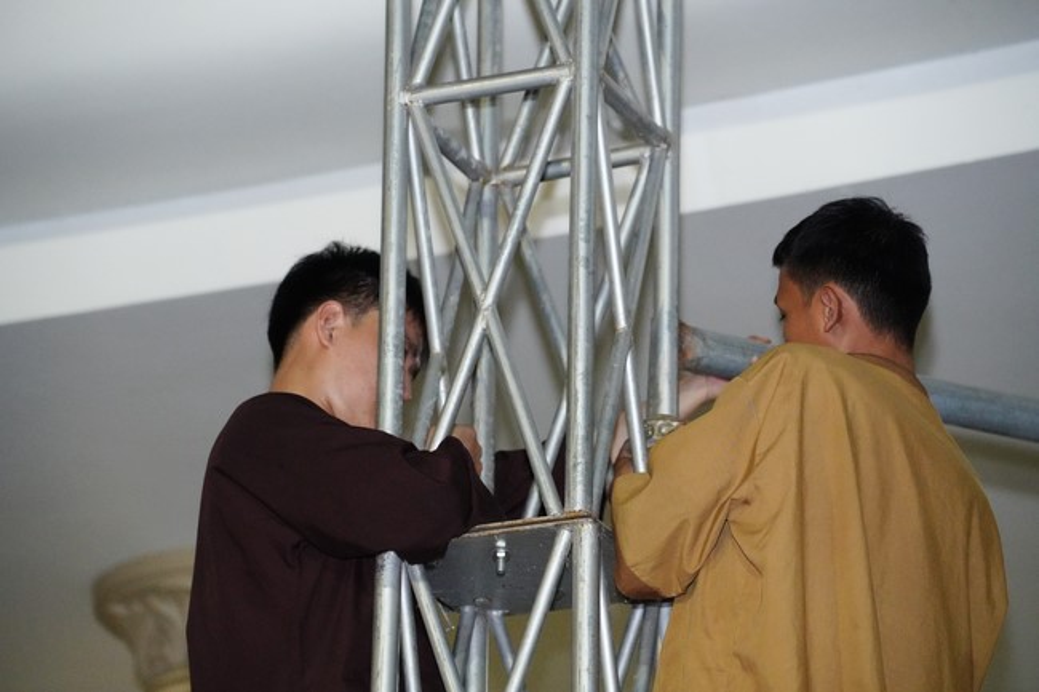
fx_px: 3895
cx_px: 520
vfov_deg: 10.2
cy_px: 346
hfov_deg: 15.2
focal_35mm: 135
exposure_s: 1/250
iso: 16000
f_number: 4.5
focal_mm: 135
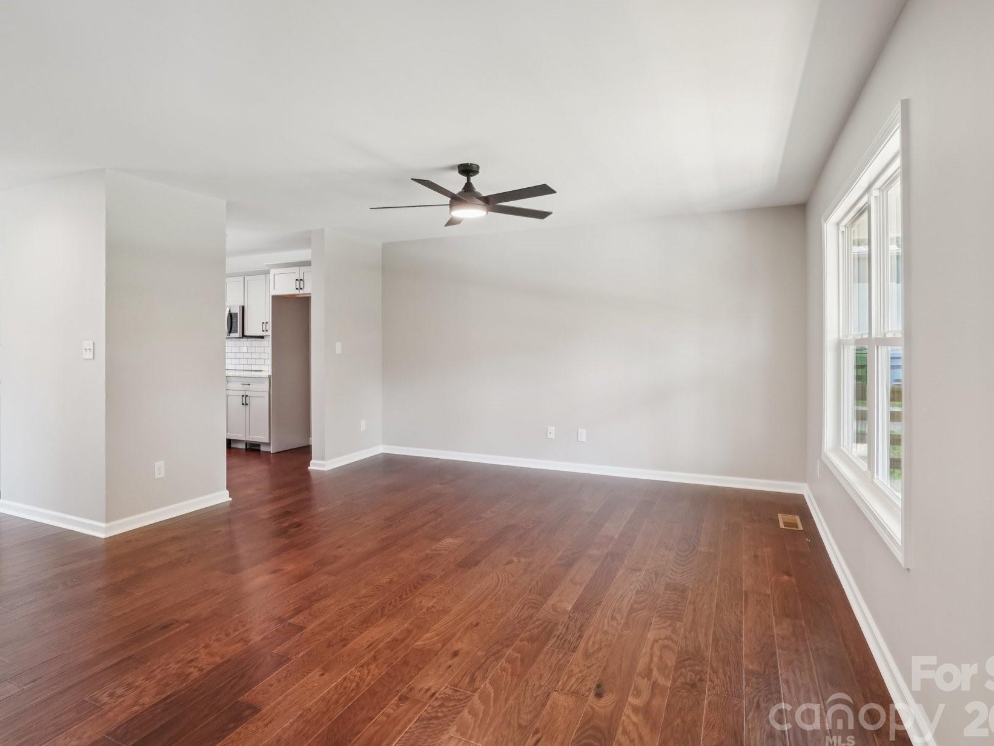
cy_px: 356
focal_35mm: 18
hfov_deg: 87.7
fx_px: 517
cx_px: 491
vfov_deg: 71.6
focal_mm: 10
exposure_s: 1/15
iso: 400
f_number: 8
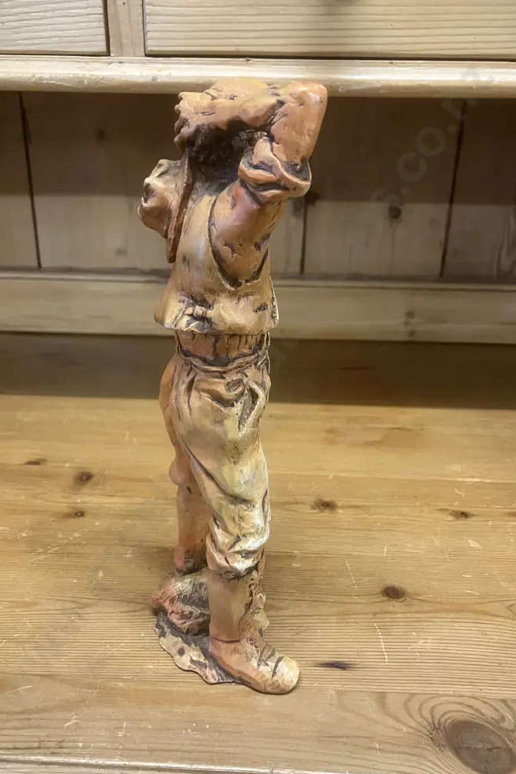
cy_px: 389
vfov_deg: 61.9
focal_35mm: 30
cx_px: 244
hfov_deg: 43.6
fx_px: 645
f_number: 1.8
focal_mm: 3.99
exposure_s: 1/50
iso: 320
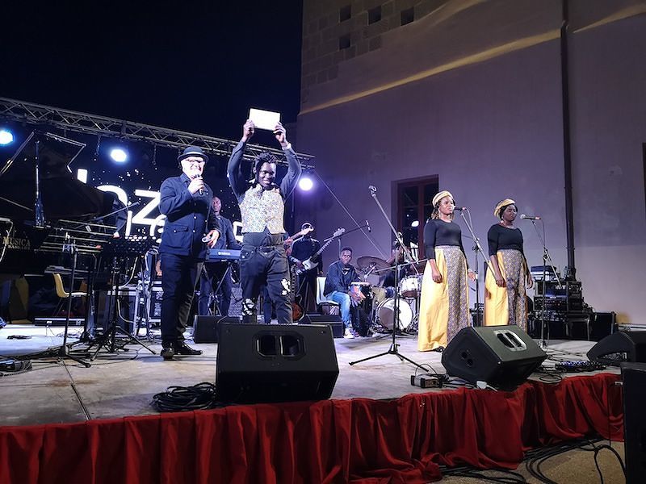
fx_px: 504
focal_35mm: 27
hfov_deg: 65.3
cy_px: 242
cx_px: 323
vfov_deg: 51.4
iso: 500
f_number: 1.8
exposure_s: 1/50
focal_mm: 3.95
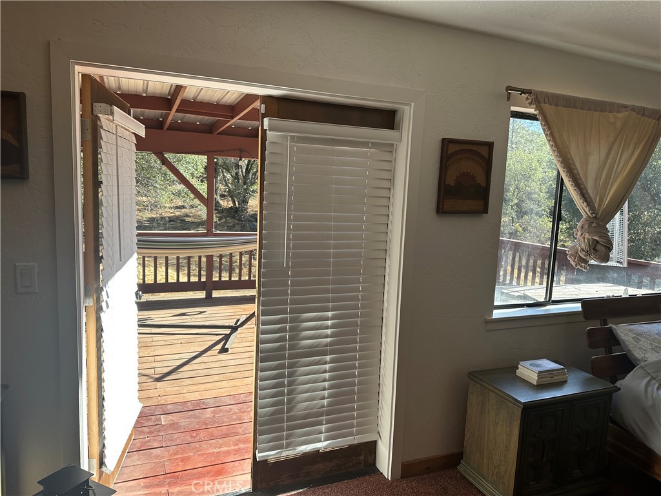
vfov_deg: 56.8
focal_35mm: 24
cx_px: 330
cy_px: 248
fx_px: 458
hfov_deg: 71.6
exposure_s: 1/680
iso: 80
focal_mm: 6.86
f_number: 1.78
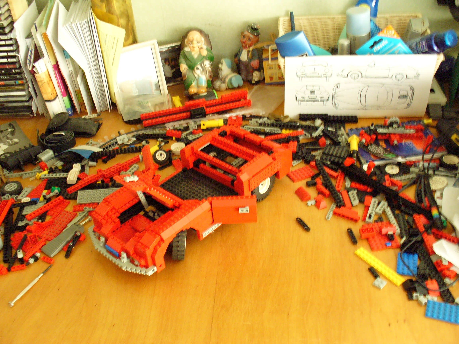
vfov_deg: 34.3
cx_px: 230
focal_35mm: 42
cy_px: 172
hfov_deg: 44.8
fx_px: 557
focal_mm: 7
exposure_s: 1/13
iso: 200
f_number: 2.9
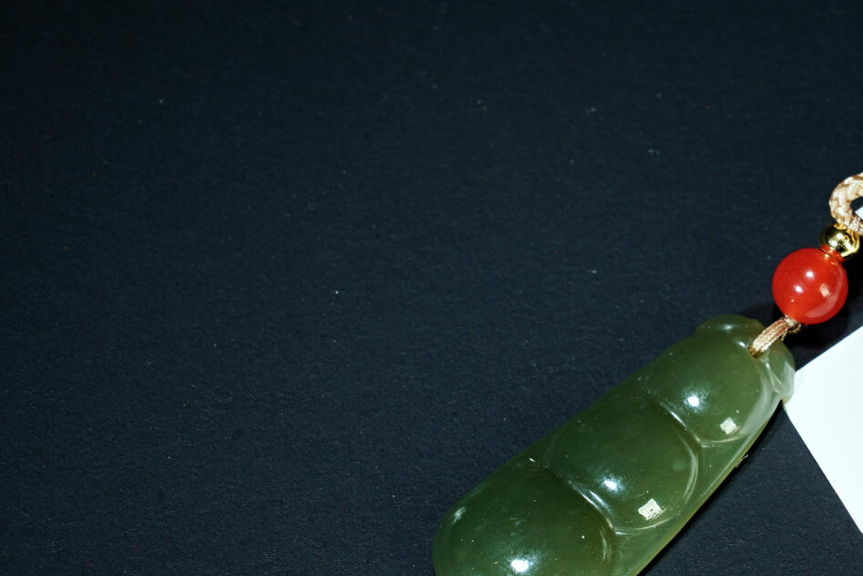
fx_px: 5538
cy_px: 375
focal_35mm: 231
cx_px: 622
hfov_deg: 8.9
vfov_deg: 5.9
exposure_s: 1/160
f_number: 18
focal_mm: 105
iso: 100
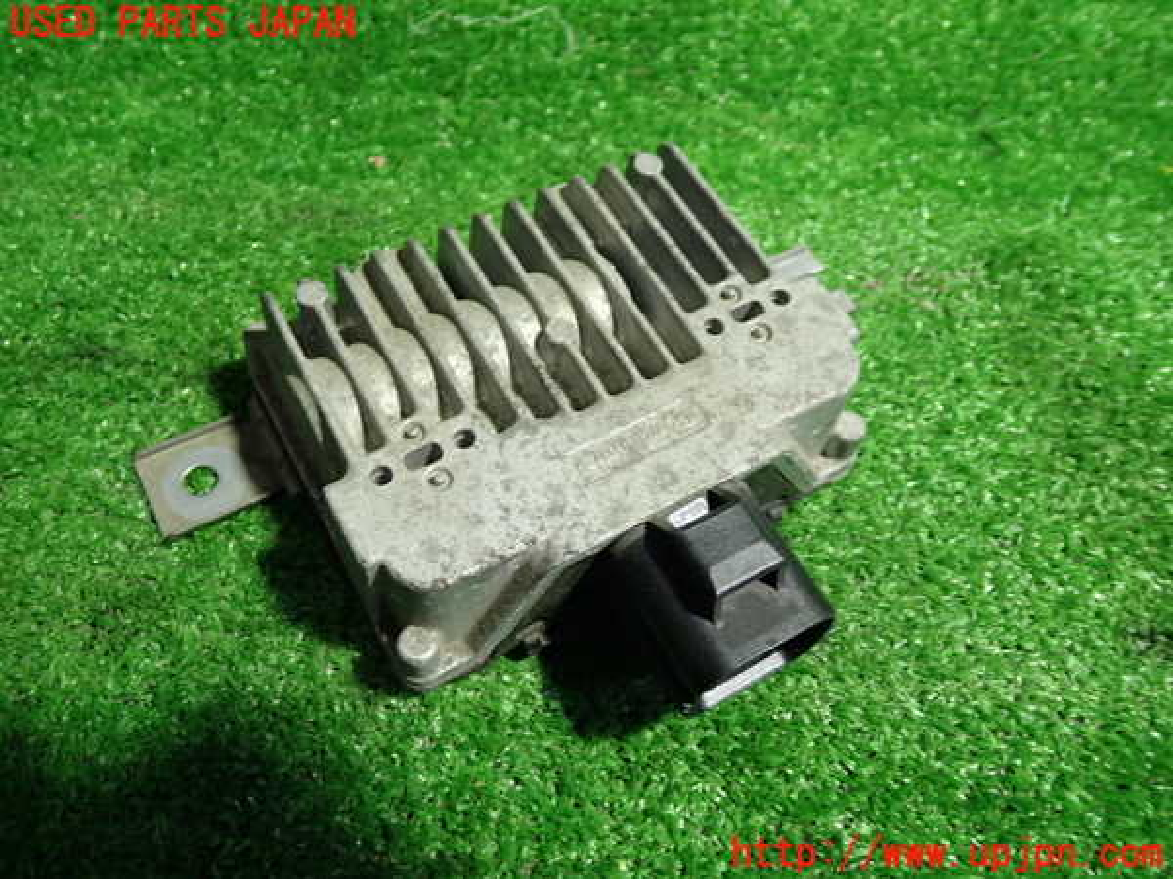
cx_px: 586
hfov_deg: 60.0
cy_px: 440
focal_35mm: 30
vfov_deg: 46.8
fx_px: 1017
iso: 320
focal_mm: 5.4
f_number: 2.3
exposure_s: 1/30
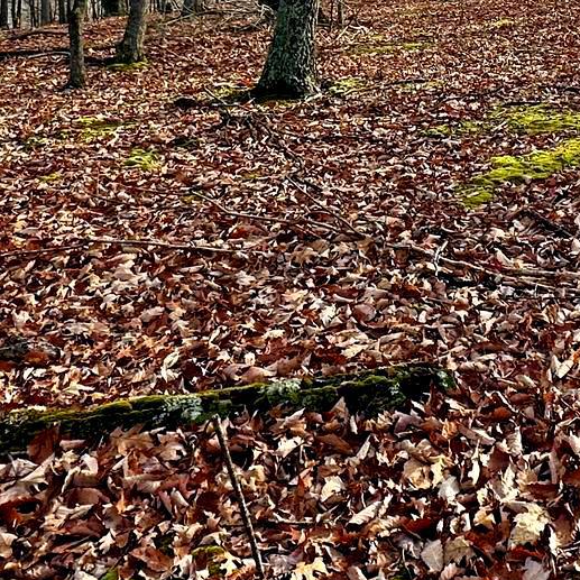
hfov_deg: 33.8
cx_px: 448
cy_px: -55
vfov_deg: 31.0
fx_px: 929
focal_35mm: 49
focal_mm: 2.22
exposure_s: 1/471
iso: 40
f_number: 2.2
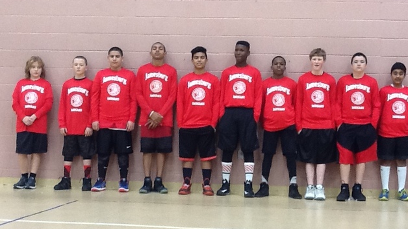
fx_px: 595
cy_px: 156
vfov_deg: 21.7
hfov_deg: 37.8
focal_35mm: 55
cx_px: 223
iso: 125
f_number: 2.4
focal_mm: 2.03
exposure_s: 1/30
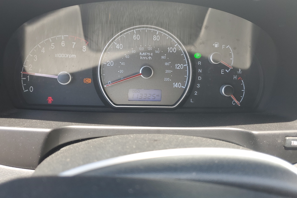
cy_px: 84
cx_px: 147
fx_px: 231
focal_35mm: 28
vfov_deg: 46.3
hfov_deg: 65.5
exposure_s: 1/200
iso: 50
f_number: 1.5
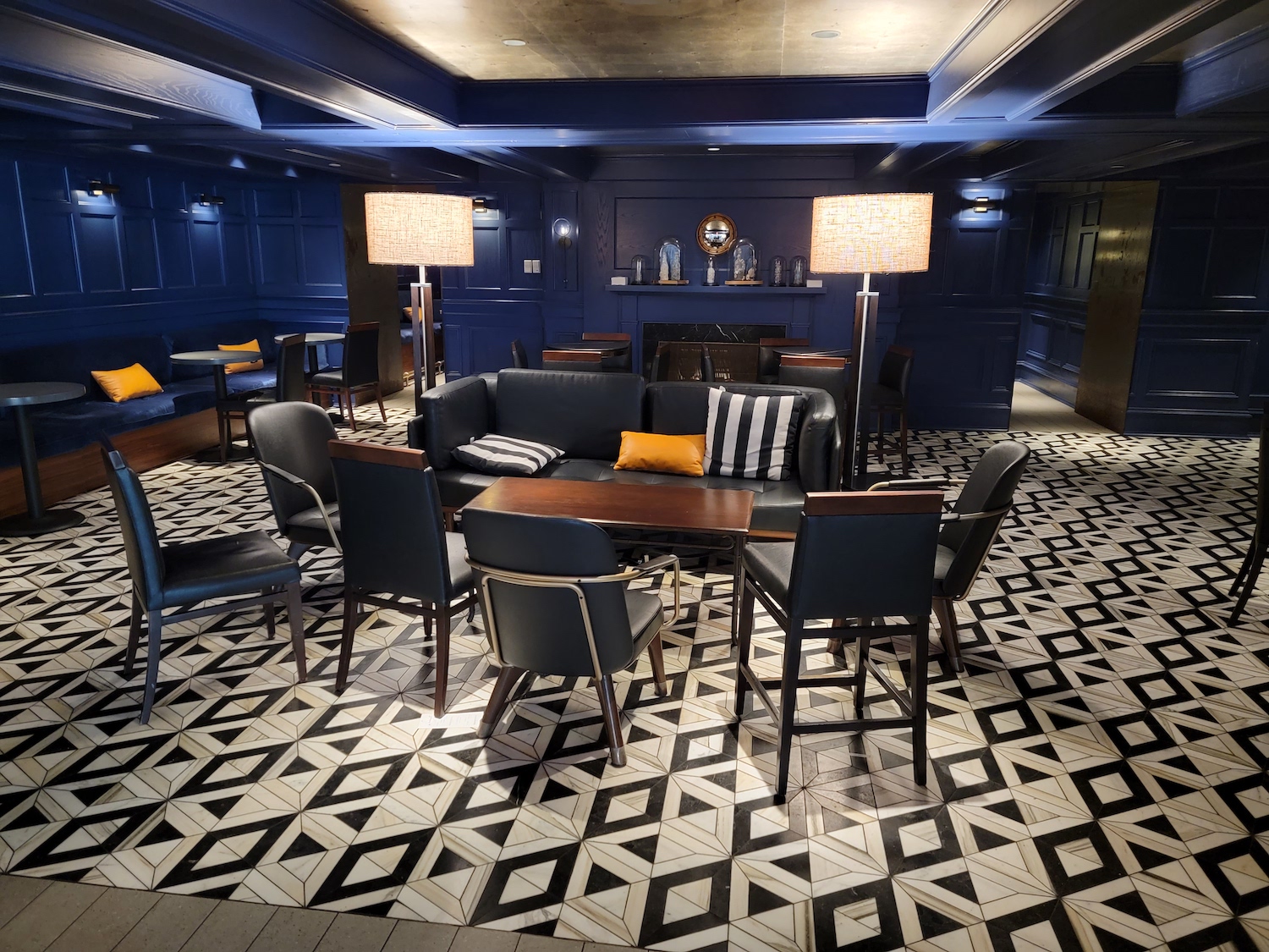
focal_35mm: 24
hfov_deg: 71.6
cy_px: 476
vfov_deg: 56.8
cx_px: 634
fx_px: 880
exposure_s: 1/30
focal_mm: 6.7
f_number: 1.8
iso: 640
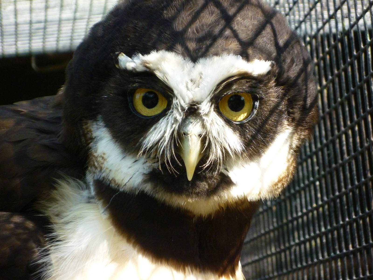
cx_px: 186
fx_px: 1562
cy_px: 140
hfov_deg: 13.6
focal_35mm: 145
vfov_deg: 10.2
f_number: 5.9
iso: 400
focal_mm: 26
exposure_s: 1/125
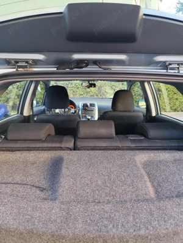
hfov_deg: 58.9
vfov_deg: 73.9
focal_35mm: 23
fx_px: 162
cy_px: 122
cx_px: 92
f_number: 1.65
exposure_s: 1/100
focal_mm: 6.19
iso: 200
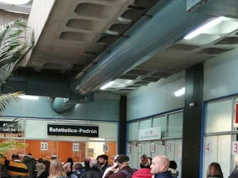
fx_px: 406
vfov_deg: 23.6
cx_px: 117
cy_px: 186
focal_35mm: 59
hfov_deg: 32.7
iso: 160
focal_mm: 3.96
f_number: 1.8
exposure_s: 1/33.3
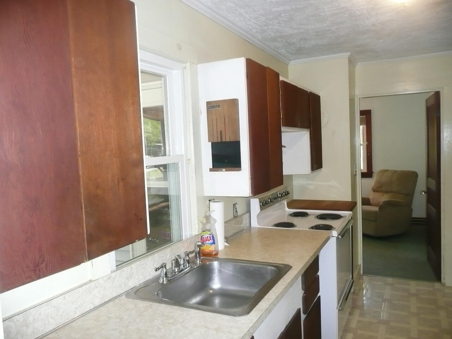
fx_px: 366
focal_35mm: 28
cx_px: 226
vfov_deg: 49.7
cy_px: 170
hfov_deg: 63.4
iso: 250
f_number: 3.3
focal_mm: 4.6
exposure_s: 1/30
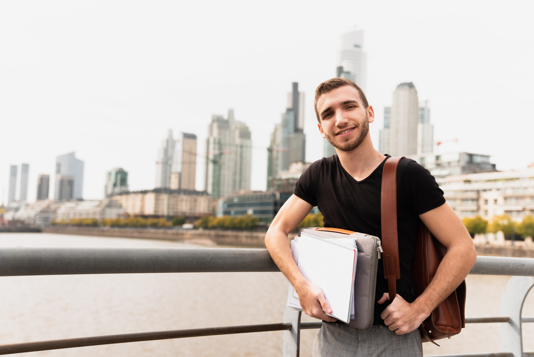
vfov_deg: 30.5
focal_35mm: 44
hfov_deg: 44.5
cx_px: 267
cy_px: 178
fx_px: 653
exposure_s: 1/400
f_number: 3.2
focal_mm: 44
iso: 50
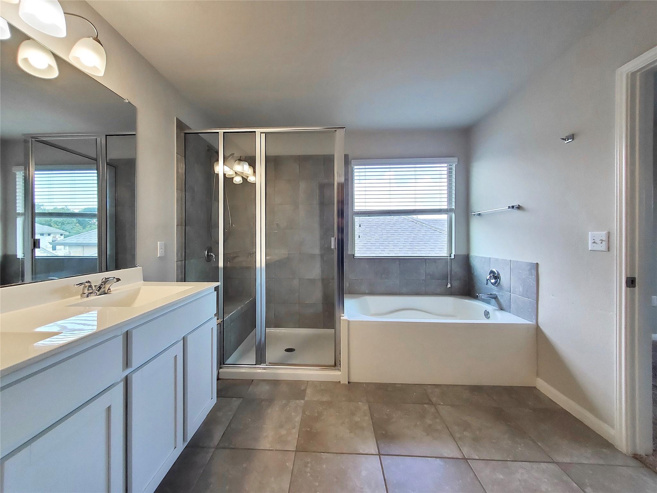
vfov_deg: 89.9
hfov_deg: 106.2
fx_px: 247
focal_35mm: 13
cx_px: 328
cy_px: 246
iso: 80
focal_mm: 1.8
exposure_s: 1/60
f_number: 2.2
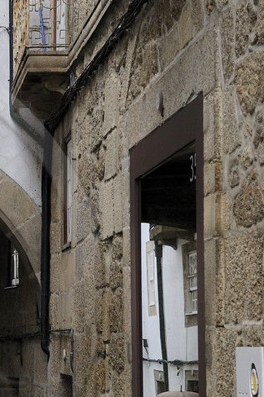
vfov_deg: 14.8
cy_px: 289
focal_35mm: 138
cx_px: -150
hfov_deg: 9.6
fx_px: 1520
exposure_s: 1/125
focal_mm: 42
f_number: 5.6
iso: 400
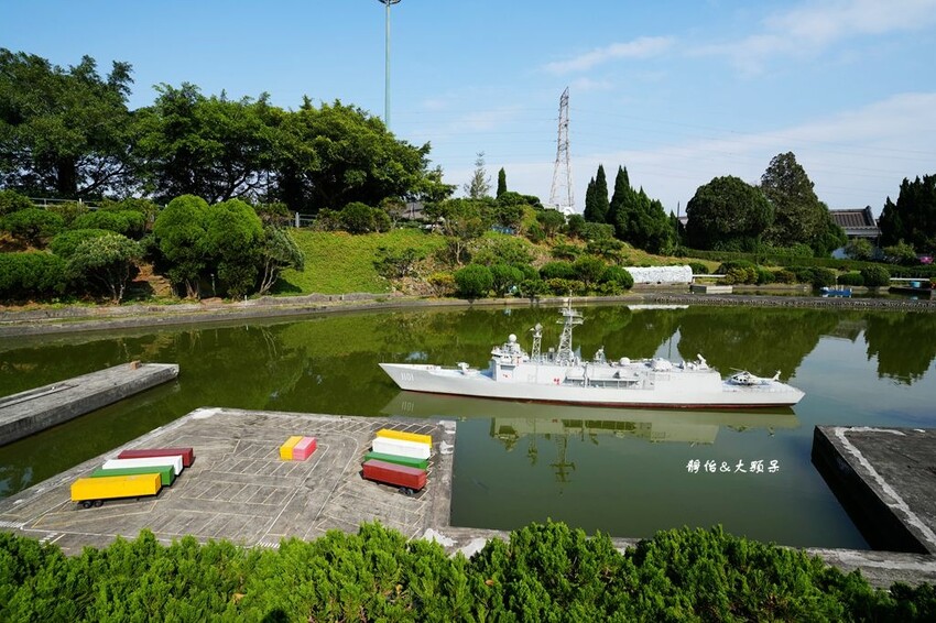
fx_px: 442
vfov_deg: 70.4
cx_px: 468
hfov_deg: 93.3
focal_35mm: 17
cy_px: 312
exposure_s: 1/1250
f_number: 8
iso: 500
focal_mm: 17
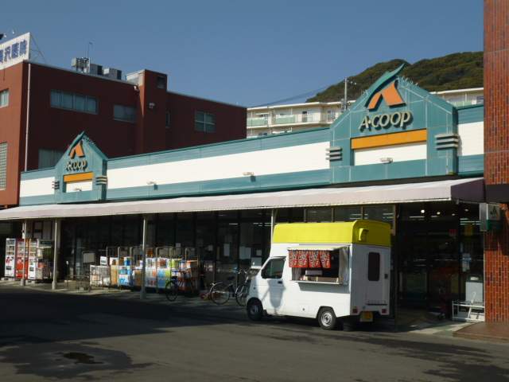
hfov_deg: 39.7
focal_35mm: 48
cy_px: 191
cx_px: 254
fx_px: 706
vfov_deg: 30.3
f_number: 13
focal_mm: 8.6
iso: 100
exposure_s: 1/160
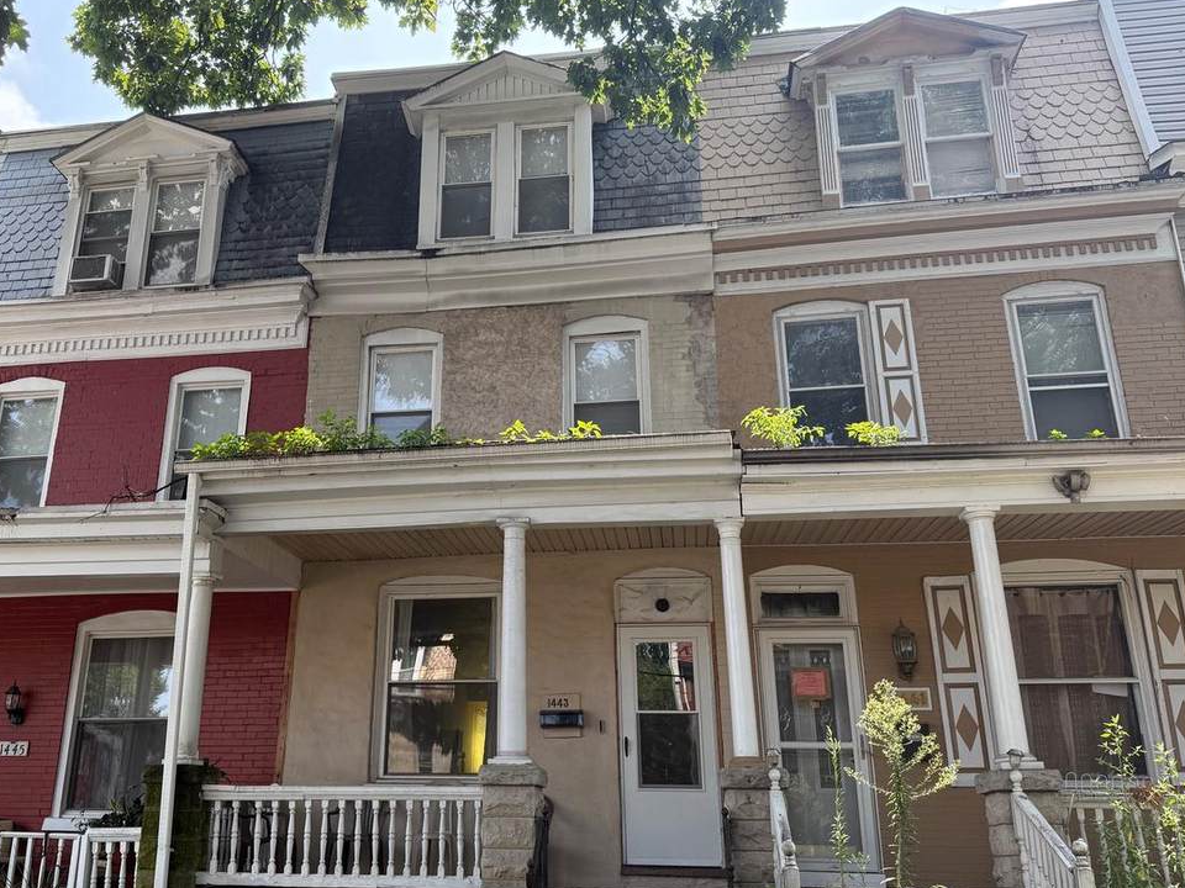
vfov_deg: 44.2
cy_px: 459
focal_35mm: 32
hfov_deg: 56.5
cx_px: 485
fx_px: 1095
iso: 100
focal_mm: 6.76
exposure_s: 1/813
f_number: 1.78
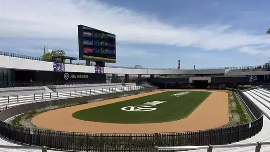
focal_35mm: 29
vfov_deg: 39.9
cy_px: 97
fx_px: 208
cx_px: 133
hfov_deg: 66.0
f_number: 1.5
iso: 50
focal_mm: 5.7
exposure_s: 1/8000
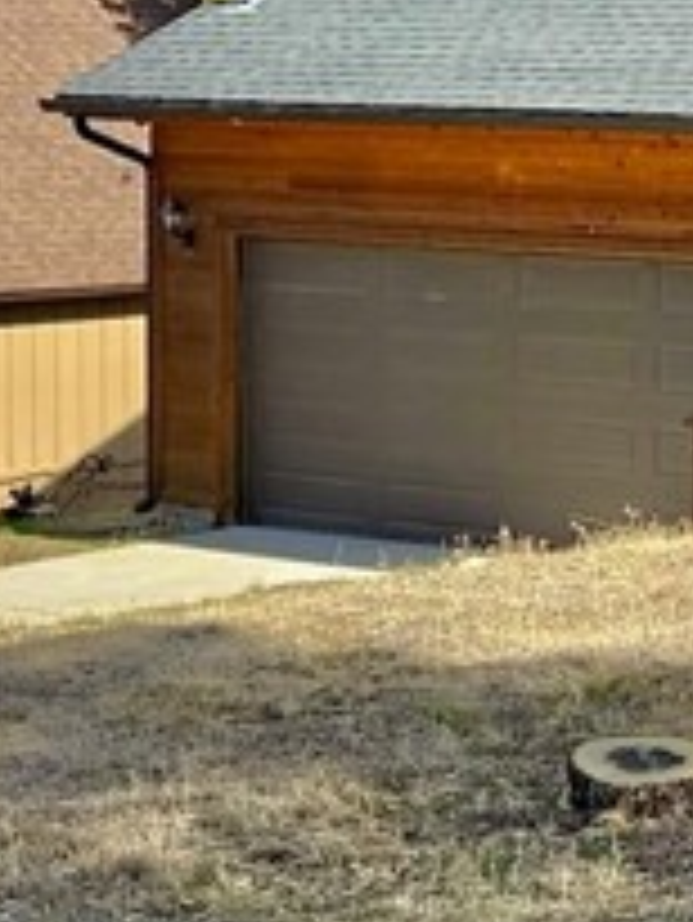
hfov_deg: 16.7
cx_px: 1202
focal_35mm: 75
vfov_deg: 24.3
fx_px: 2000
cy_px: -85
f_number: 1.78
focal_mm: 6.76
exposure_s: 1/2445
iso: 100
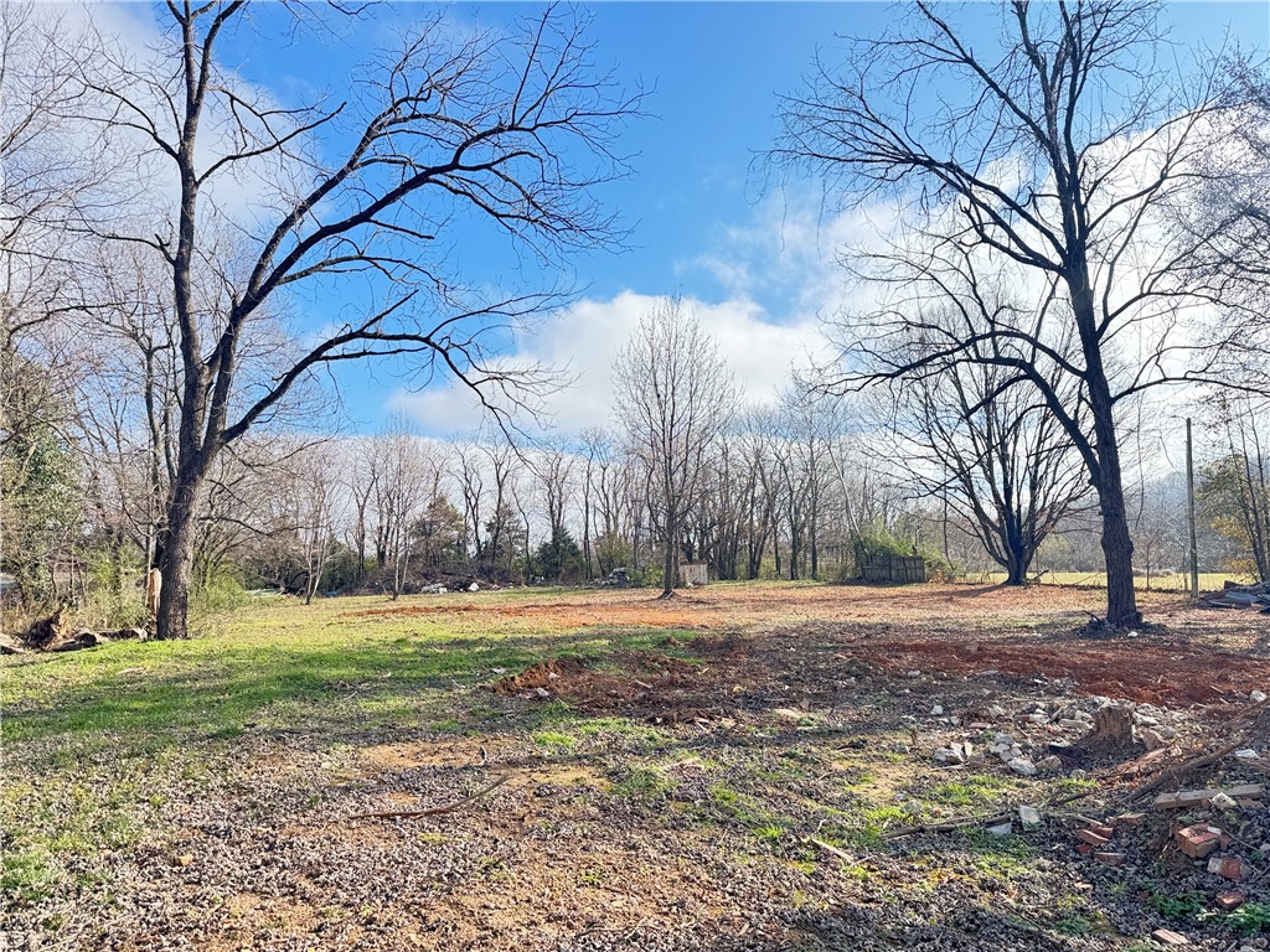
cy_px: 476
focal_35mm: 24
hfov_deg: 71.6
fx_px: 881
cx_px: 635
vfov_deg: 56.8
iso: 80
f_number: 1.78
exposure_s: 1/888
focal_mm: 6.76
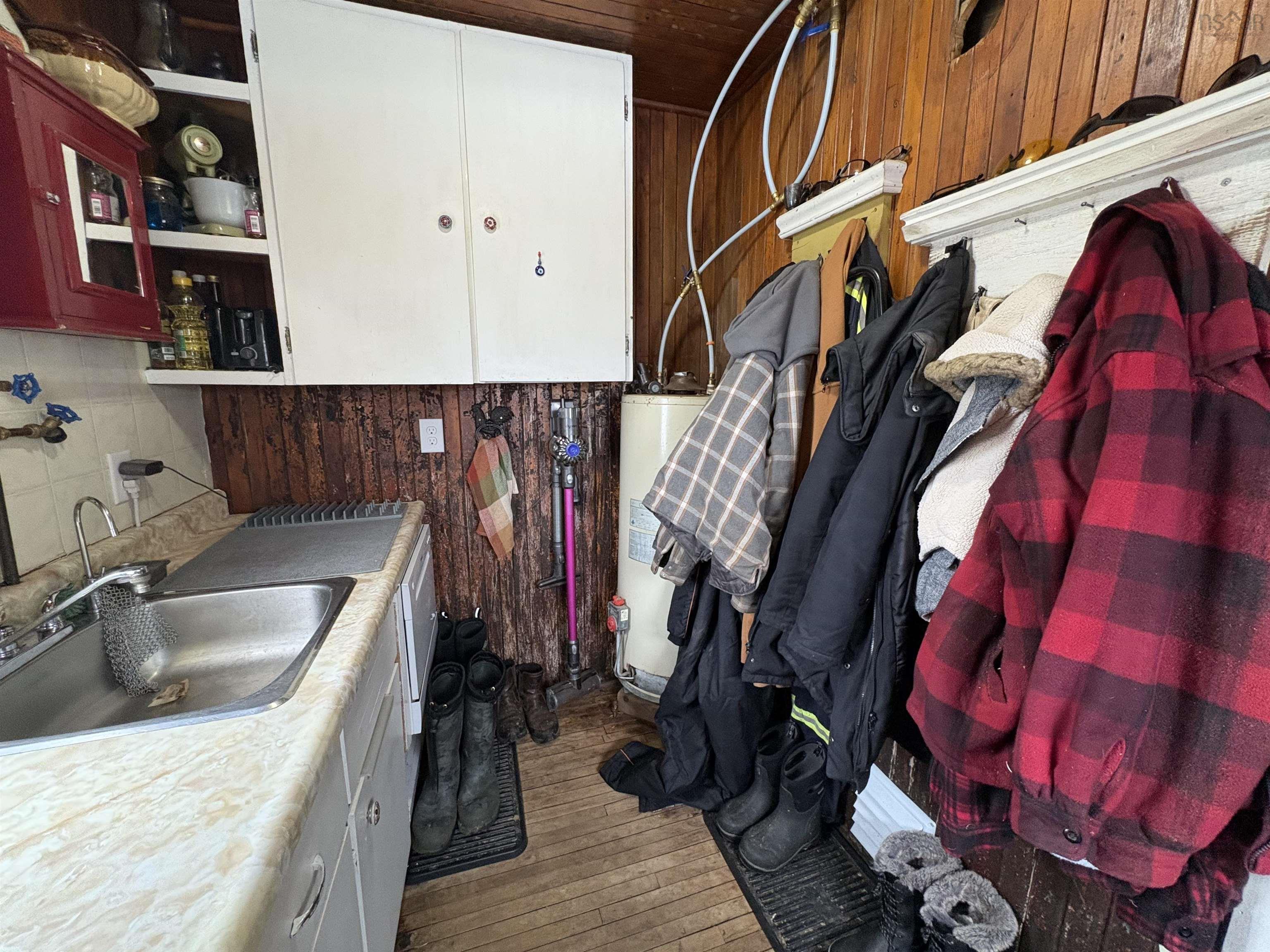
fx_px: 514
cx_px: 635
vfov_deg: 85.7
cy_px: 476
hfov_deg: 102.1
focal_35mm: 14
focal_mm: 2.22
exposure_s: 1/60
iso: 400
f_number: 2.2
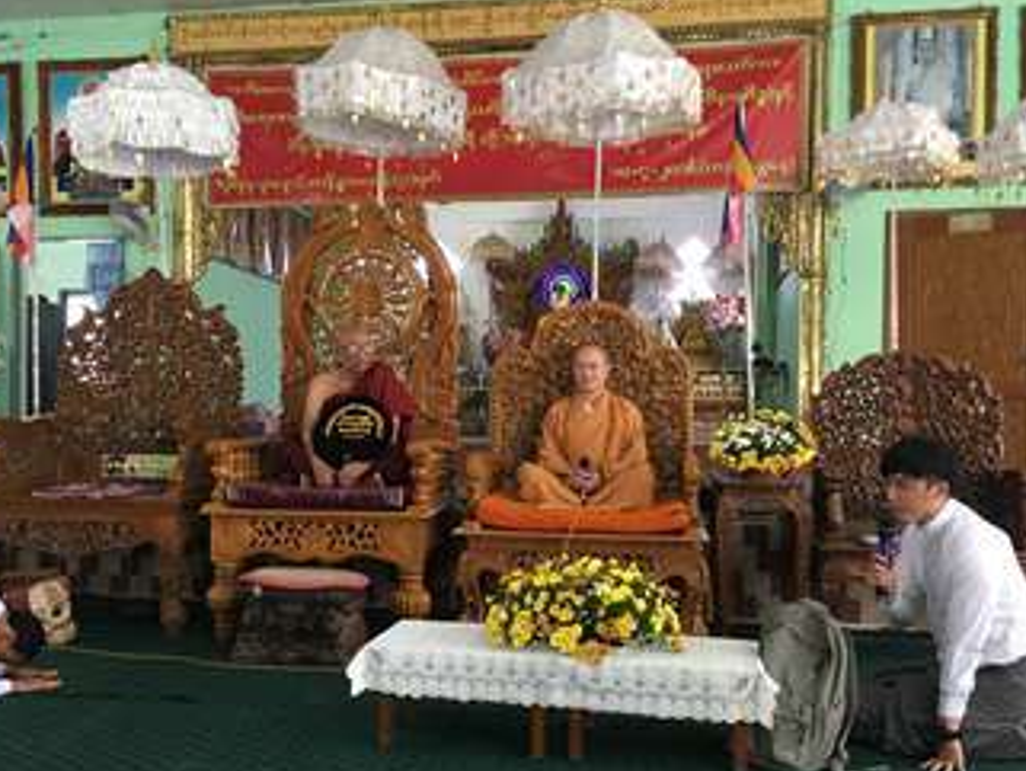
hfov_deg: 50.0
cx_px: 457
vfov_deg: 38.6
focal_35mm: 37
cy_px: 429
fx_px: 1097
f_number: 2.2
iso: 125
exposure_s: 1/33
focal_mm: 4.15
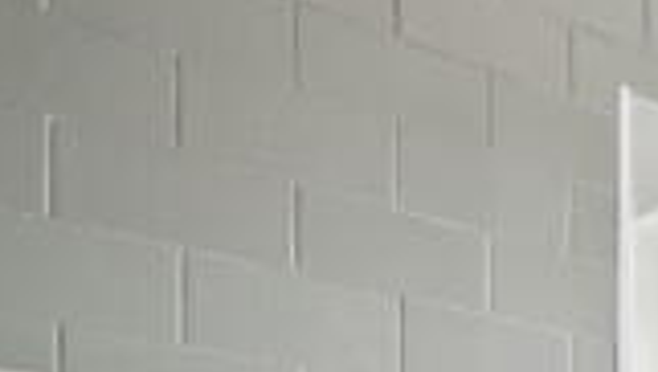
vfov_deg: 15.2
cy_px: 681
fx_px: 1188
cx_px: 1257
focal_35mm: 68
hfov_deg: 19.9
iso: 320
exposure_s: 1/10
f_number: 5.6
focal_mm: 16
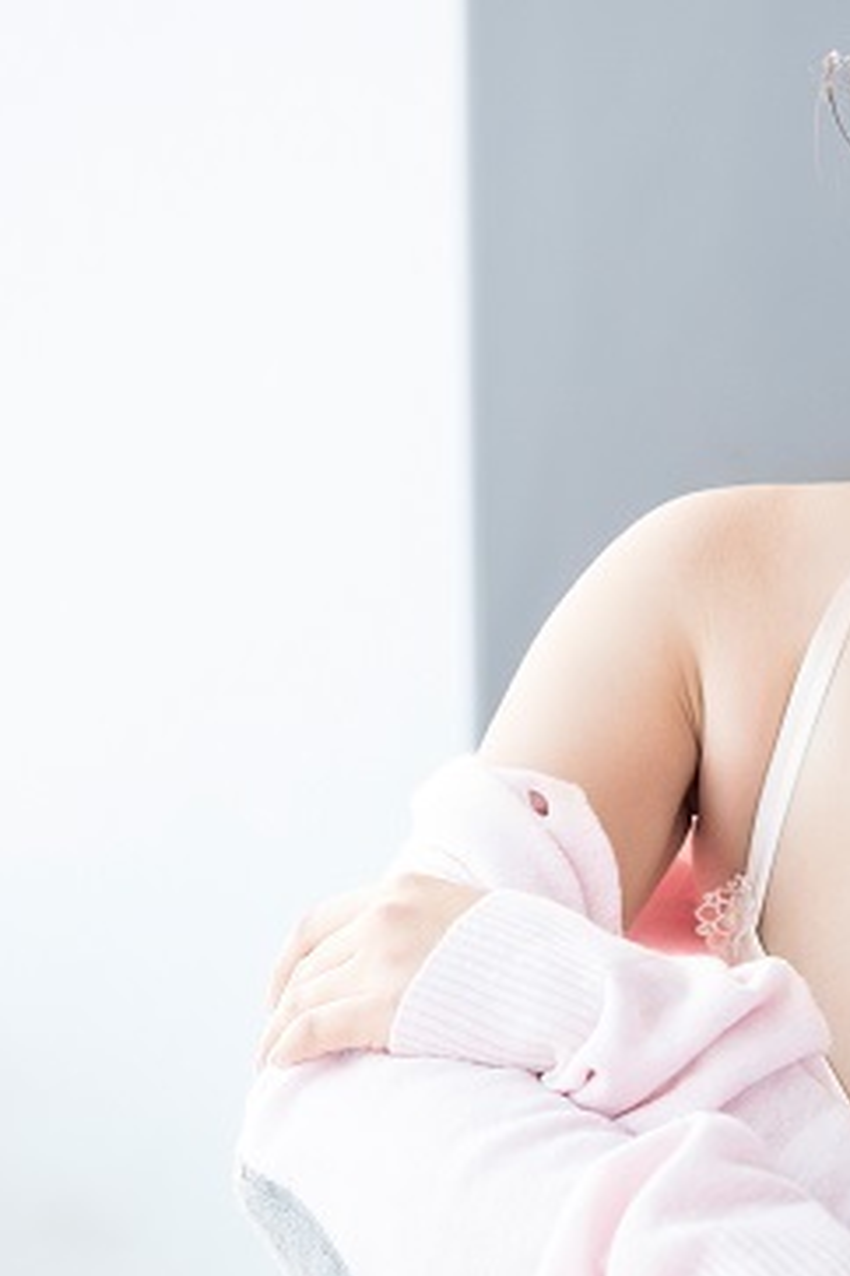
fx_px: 15122
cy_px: 1357
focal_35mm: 427
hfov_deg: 3.2
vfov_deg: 4.8
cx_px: 1024
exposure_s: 1/125
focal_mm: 155
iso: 250
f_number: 4
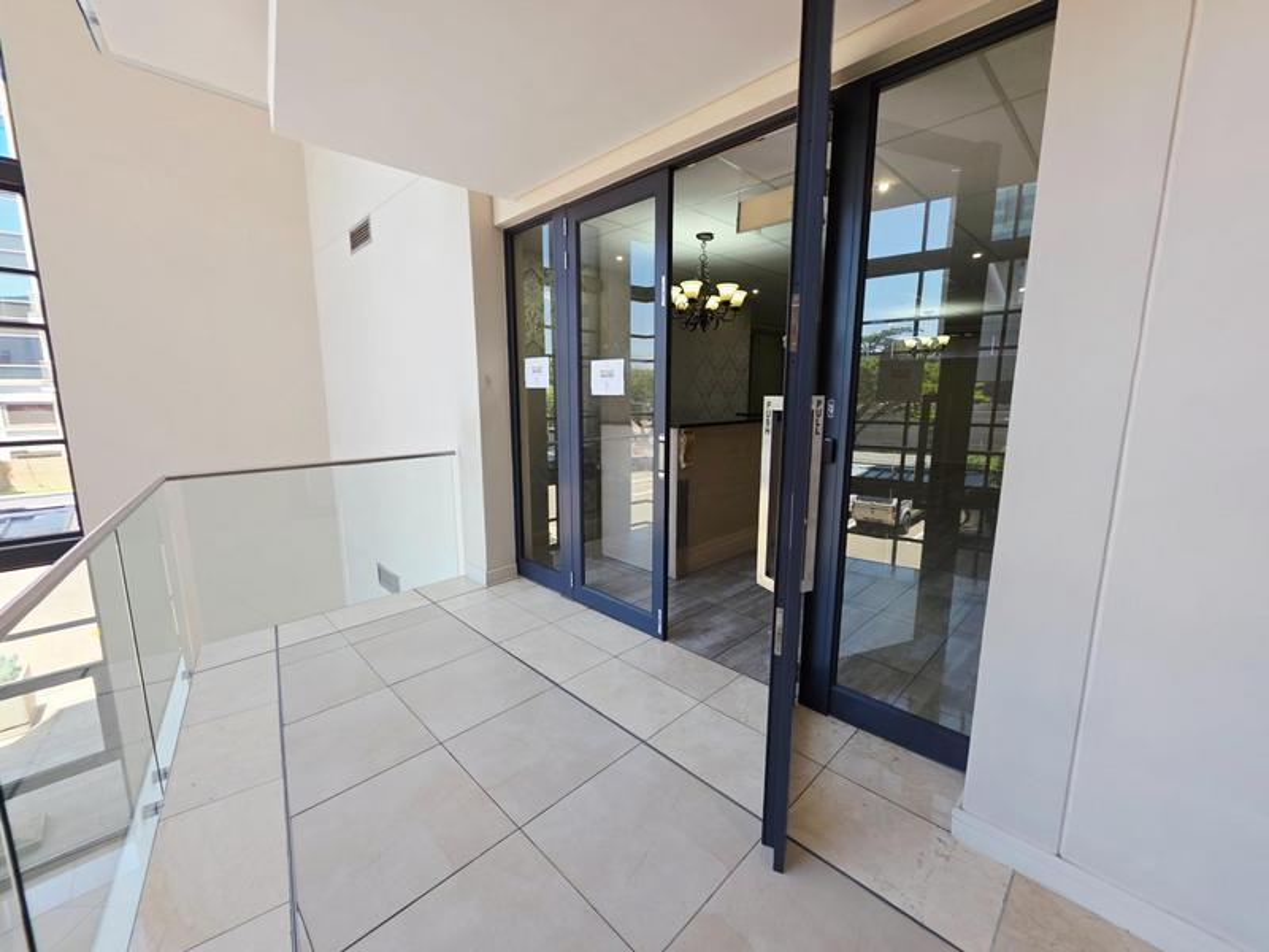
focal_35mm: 13
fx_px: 477
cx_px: 634
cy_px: 476
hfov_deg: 106.2
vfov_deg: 89.9
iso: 32
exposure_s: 1/100
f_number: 1.9
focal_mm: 2.2
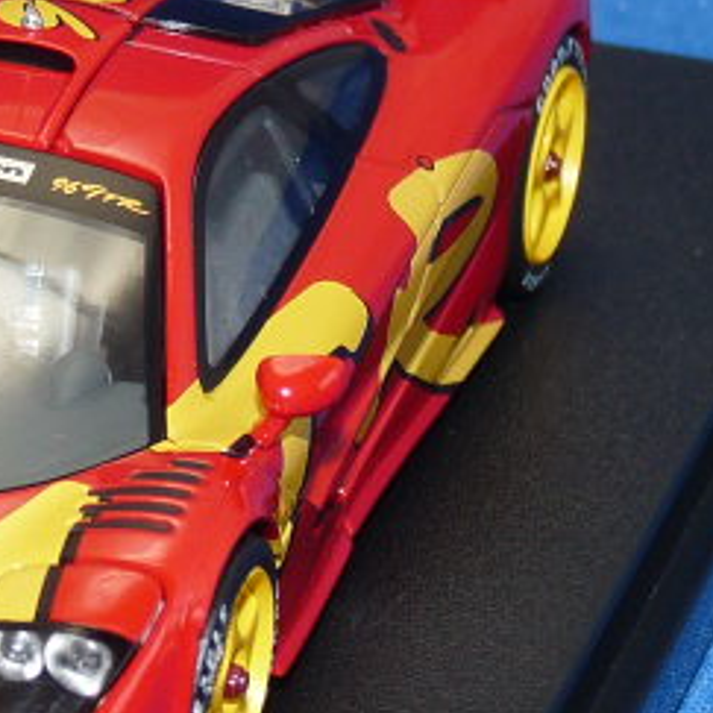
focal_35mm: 258
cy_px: 340
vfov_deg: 6.8
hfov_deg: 6.8
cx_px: -67
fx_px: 6012
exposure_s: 1/30
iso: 100
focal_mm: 11.1
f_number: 3.4
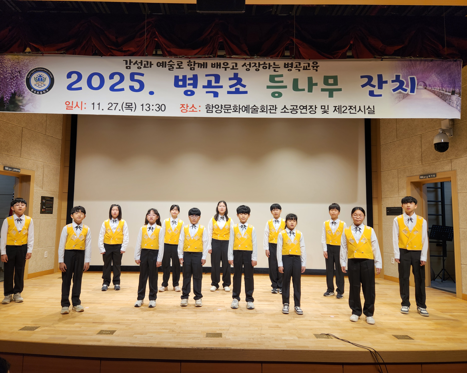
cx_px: 226
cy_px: 187
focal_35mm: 24
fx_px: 332
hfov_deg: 70.3
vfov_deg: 58.8
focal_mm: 5.4
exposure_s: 1/120
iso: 25
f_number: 1.8
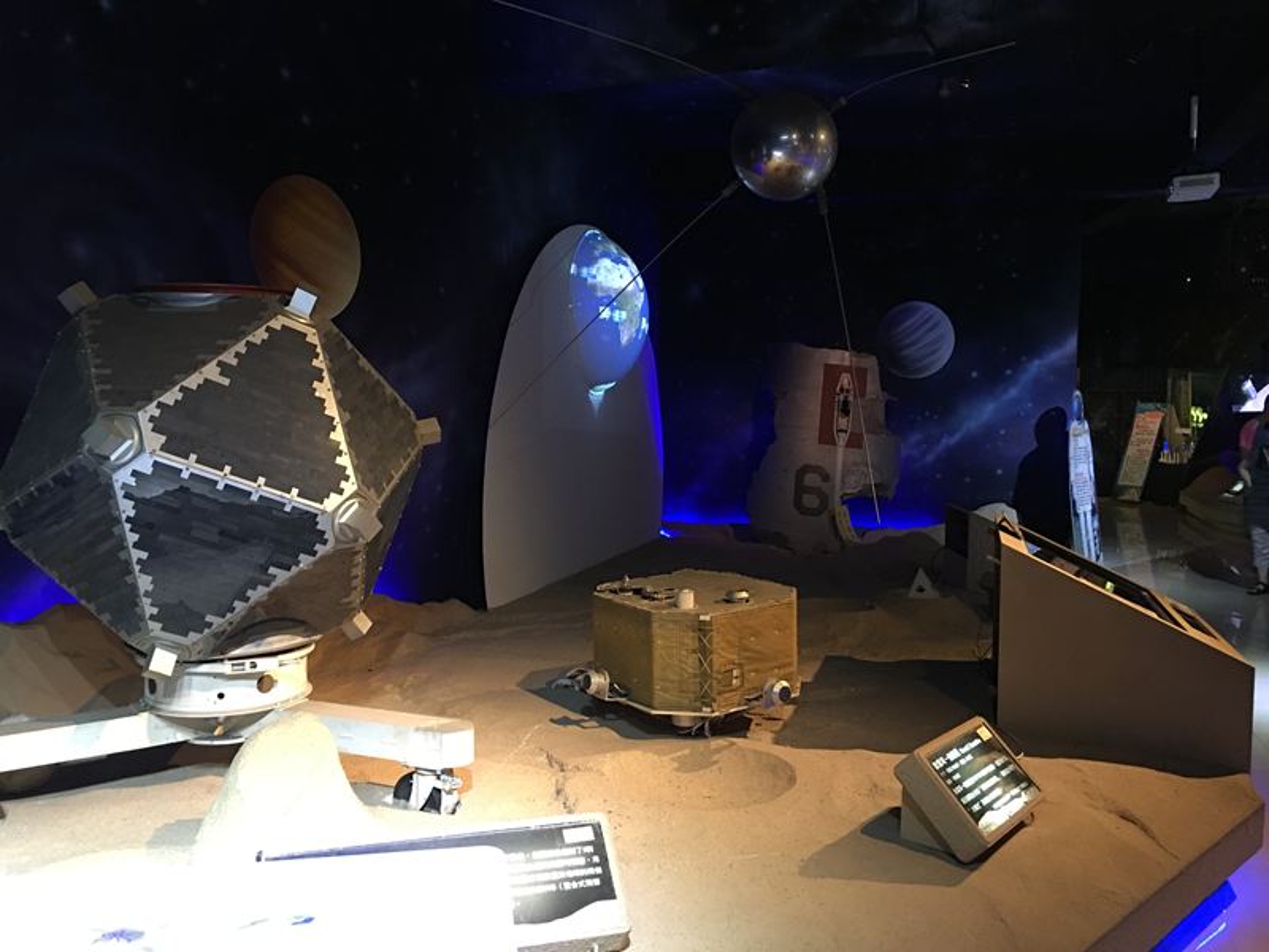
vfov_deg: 48.2
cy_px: 476
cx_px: 634
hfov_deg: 61.7
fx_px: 1063
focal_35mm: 29
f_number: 2.2
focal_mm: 4.15
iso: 64
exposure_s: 1/4
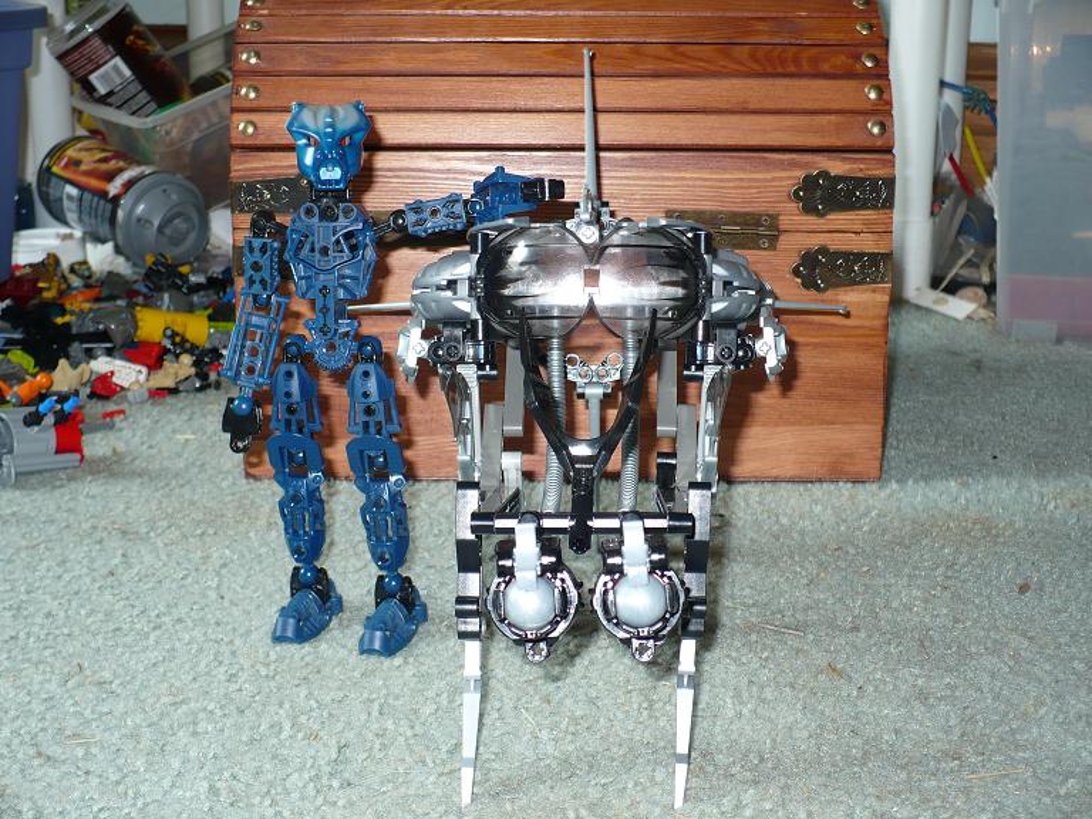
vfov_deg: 27.0
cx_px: 546
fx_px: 1703
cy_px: 410
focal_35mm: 54
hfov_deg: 35.5
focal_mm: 8.9
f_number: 3.1
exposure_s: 1/30
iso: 100
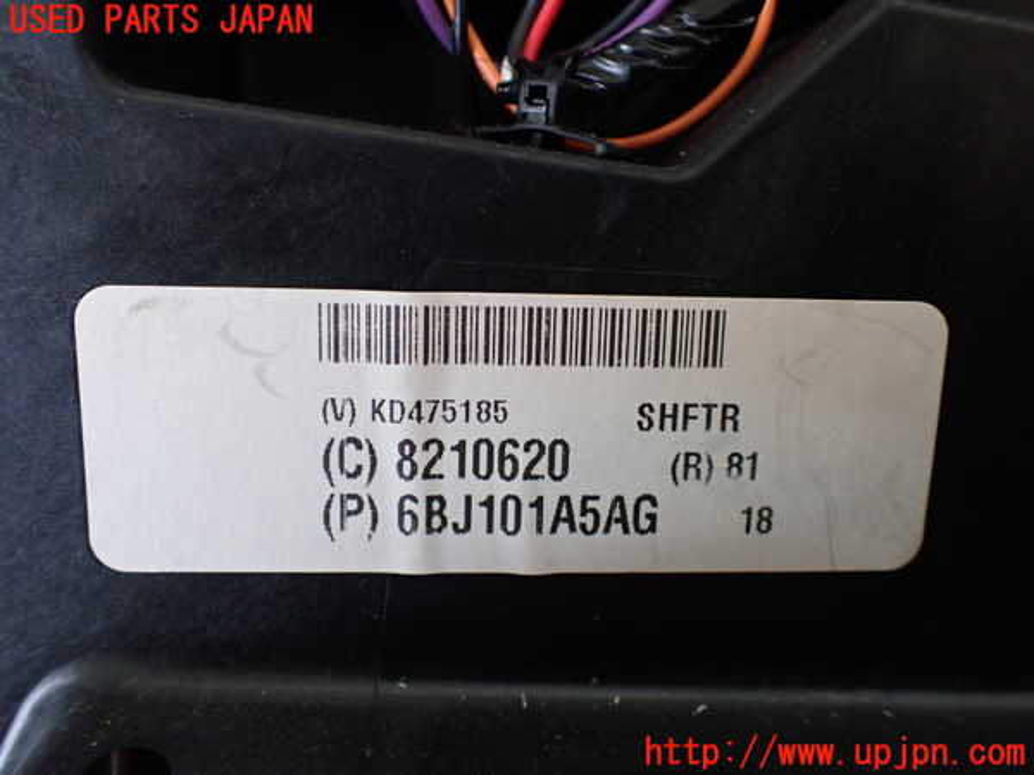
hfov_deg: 60.0
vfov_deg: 46.8
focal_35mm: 30
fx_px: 896
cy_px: 388
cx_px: 517
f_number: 2.3
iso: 500
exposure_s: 1/125
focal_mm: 5.4
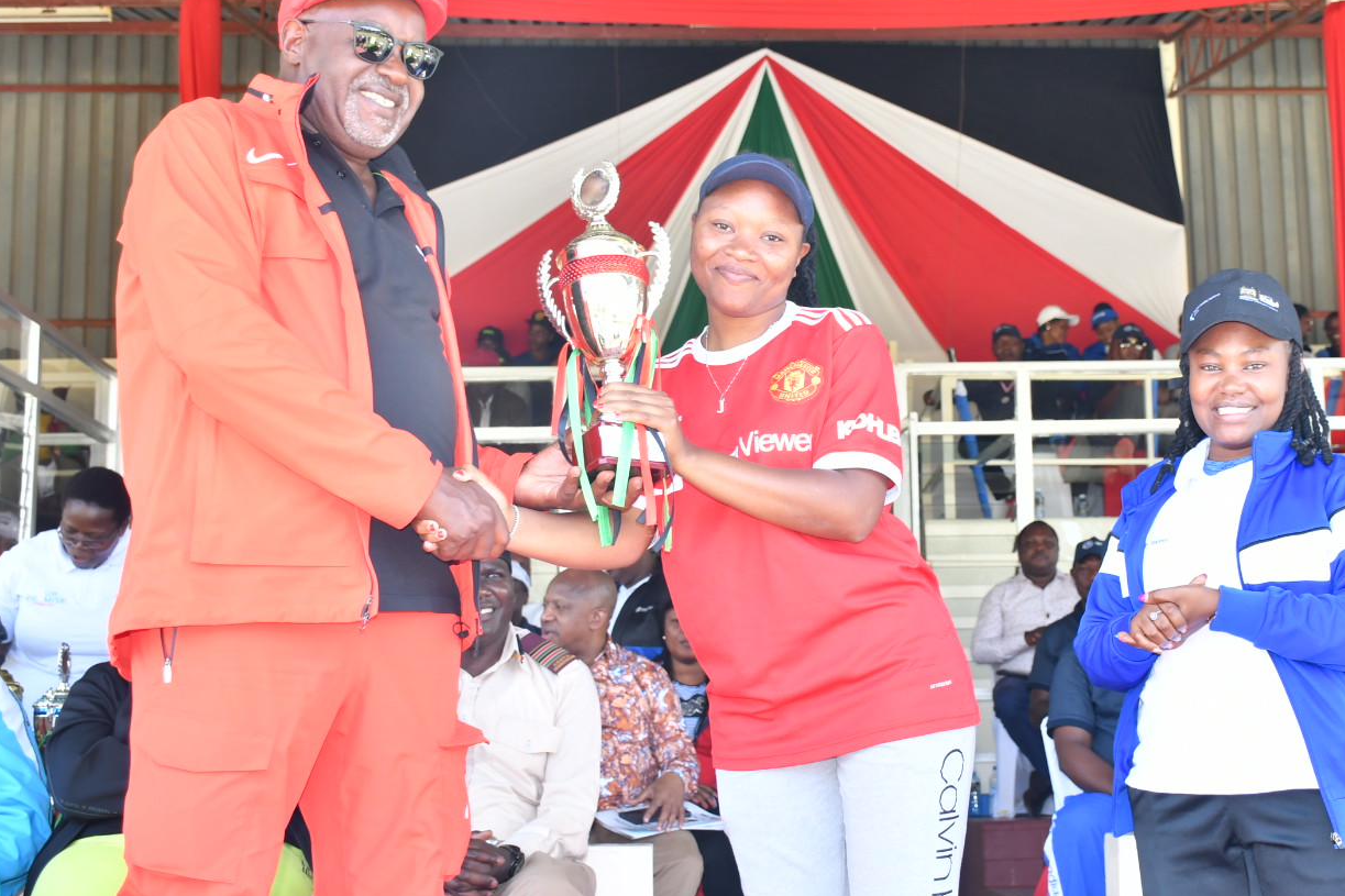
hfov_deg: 37.2
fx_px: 1980
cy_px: 405
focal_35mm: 53
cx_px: 884
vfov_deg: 25.5
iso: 400
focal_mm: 27
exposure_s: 1/100
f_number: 5
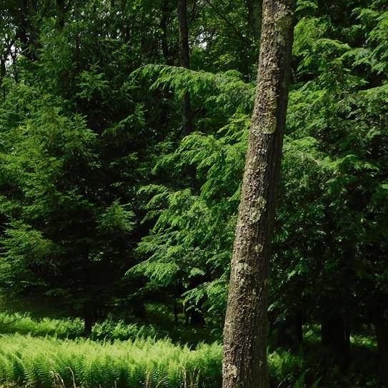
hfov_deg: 28.2
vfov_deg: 28.4
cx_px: 103
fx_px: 761
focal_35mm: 60
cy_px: 260
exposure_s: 1/800
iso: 125
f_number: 3.5
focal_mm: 6.3
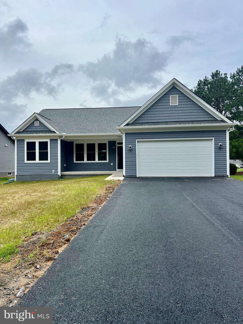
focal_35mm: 26
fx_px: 243
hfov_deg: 53.1
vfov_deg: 67.3
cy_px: 162
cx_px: 122
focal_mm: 5.7
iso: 50
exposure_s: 1/6993
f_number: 1.5
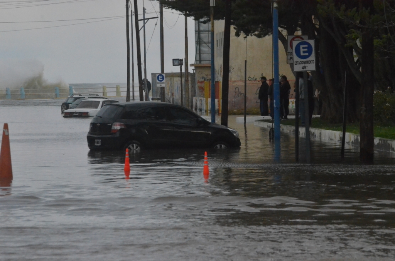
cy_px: 130
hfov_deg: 6.9
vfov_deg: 4.6
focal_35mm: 300
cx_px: 198
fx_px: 3285
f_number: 14
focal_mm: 200
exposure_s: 1/3200
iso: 6400
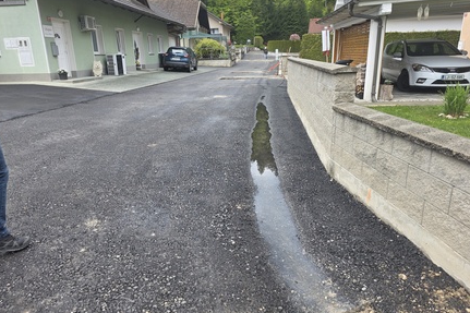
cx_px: 234
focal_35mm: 25
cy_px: 146
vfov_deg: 51.2
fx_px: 326
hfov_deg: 71.5
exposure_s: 1/136
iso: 12
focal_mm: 6.3
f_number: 1.7
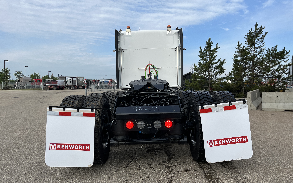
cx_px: 148
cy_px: 97
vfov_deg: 44.5
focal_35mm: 28
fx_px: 224
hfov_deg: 66.5
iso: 50
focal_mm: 5.1
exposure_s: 1/2688
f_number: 1.6
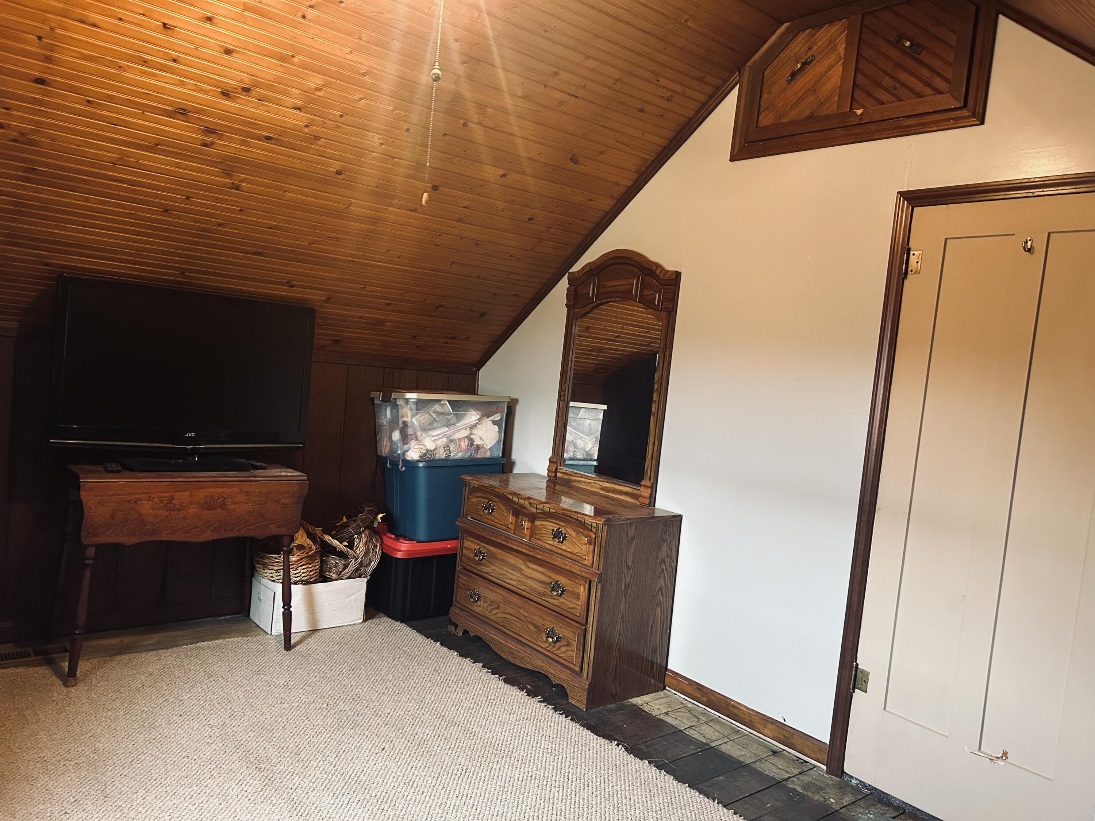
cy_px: 410
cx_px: 548
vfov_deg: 53.1
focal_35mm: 26
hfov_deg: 67.3
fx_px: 822
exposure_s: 1/60
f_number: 1.5
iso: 400
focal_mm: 5.7
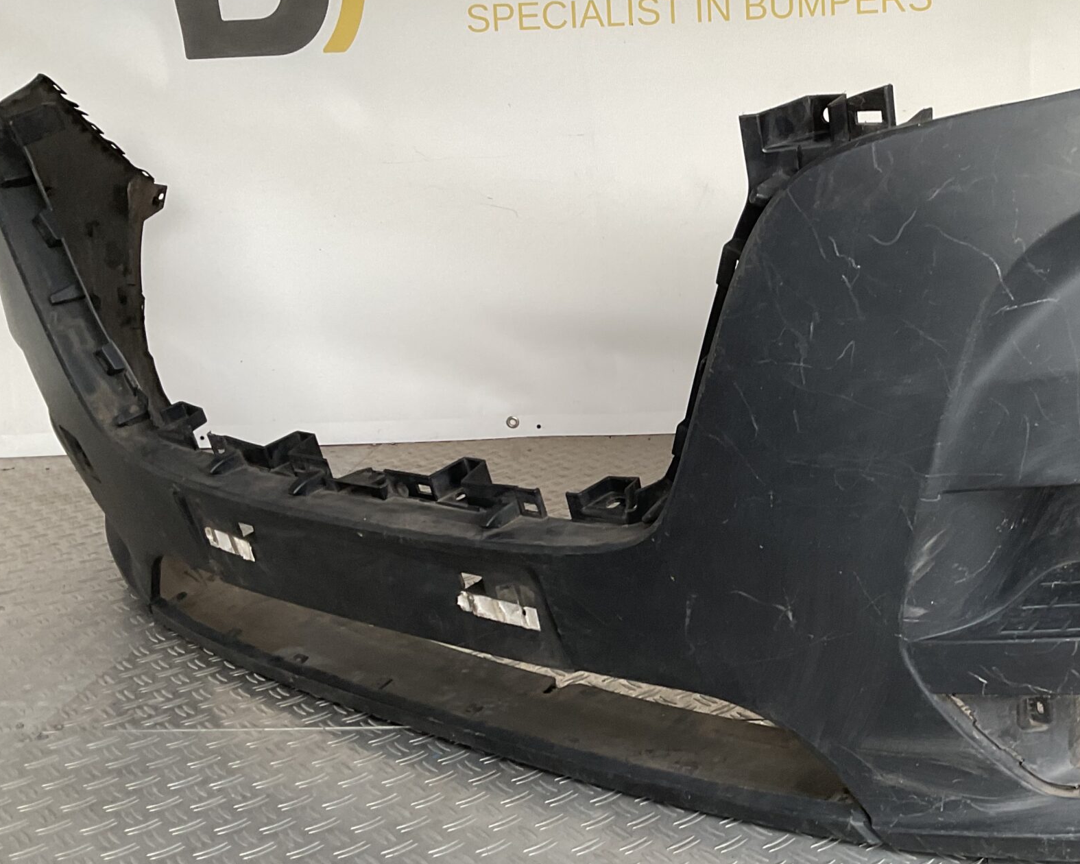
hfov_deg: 39.3
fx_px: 1470
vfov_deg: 32.7
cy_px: 473
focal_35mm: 46
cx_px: 804
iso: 40
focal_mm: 3
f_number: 1.8
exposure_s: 1/50
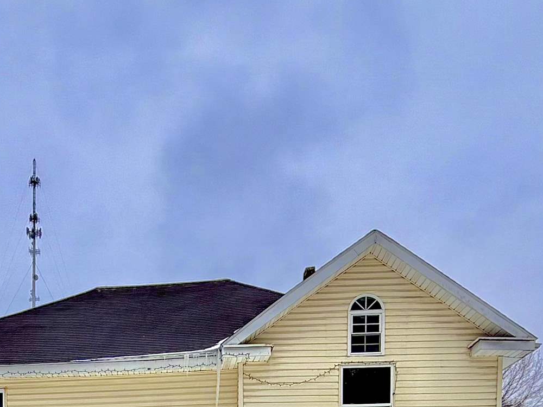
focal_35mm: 43
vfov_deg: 25.9
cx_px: 113
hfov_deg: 42.0
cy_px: 594
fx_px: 675
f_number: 2.2
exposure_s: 1/770
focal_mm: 2.22
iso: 32
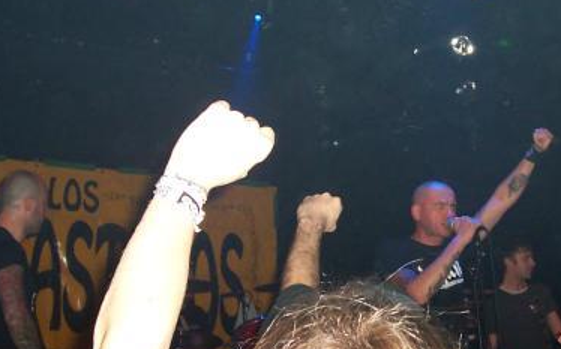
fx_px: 962
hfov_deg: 32.4
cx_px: 345
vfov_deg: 20.6
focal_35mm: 63
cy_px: 153
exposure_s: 1/60
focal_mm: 5.6
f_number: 2.8
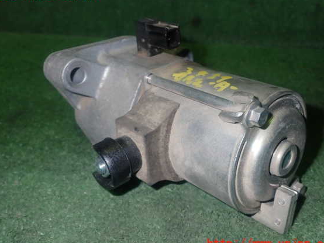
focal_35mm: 39
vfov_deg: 36.8
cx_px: 164
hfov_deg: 47.9
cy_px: 120
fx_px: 365
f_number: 7.1
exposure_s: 1/40
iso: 400
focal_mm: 6.37
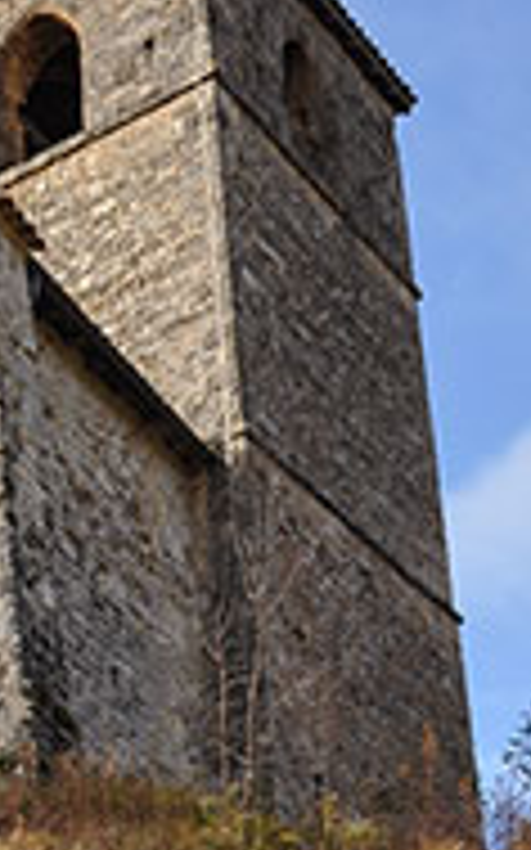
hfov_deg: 15.0
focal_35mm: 80
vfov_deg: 25.8
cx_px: -292
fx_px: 1854
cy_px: 409
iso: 200
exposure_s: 1/100
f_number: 10
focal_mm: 22
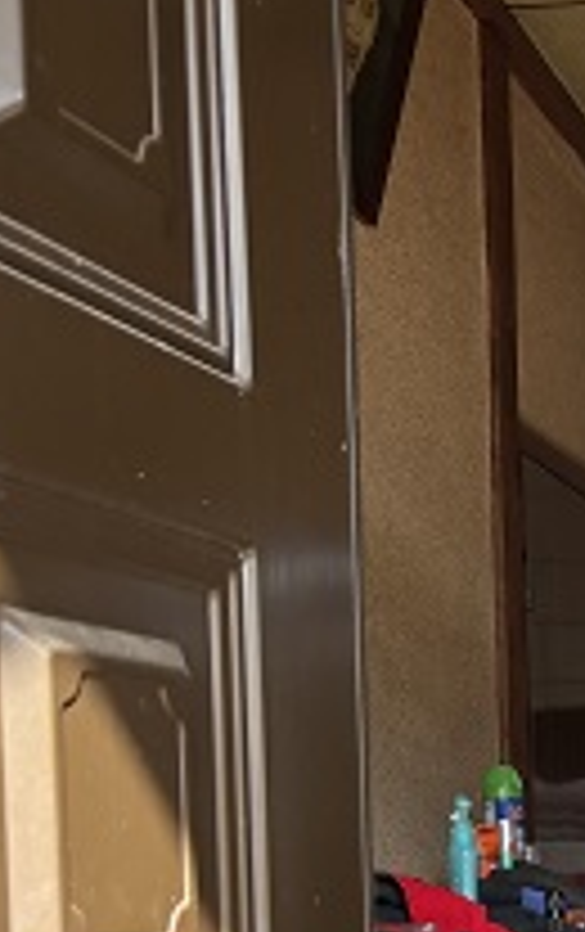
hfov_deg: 15.5
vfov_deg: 25.7
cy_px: 943
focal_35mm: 76
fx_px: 1932
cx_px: 950
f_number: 1.6
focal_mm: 5.96
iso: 50
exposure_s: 1/202
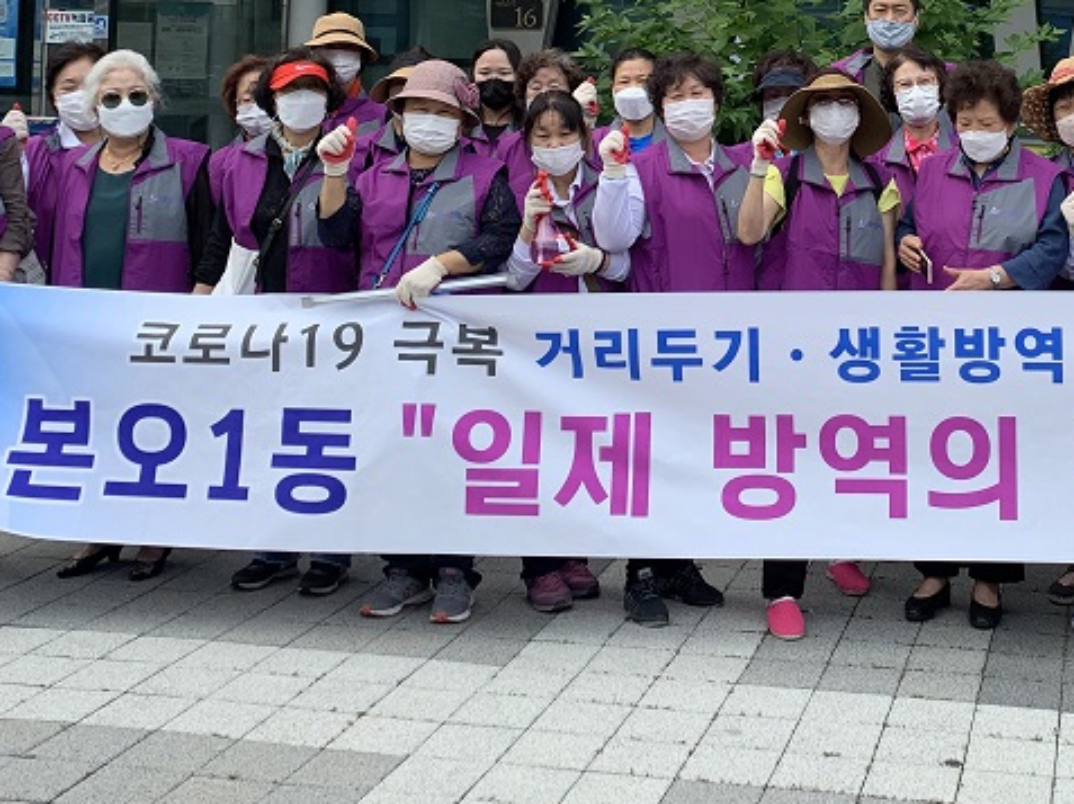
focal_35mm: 55
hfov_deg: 34.1
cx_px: 835
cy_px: 86
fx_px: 1705
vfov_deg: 25.7
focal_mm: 4.25
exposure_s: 1/945
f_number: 1.8
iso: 25
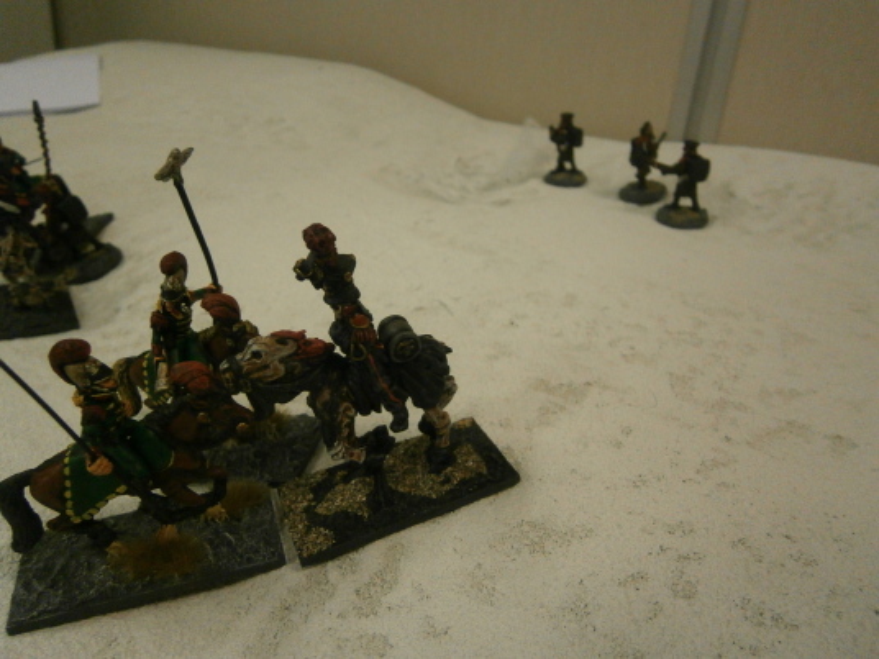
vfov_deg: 53.1
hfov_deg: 67.3
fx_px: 660
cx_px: 440
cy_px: 330
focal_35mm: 26
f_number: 2.8
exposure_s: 1/100
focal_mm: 4.7
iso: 400
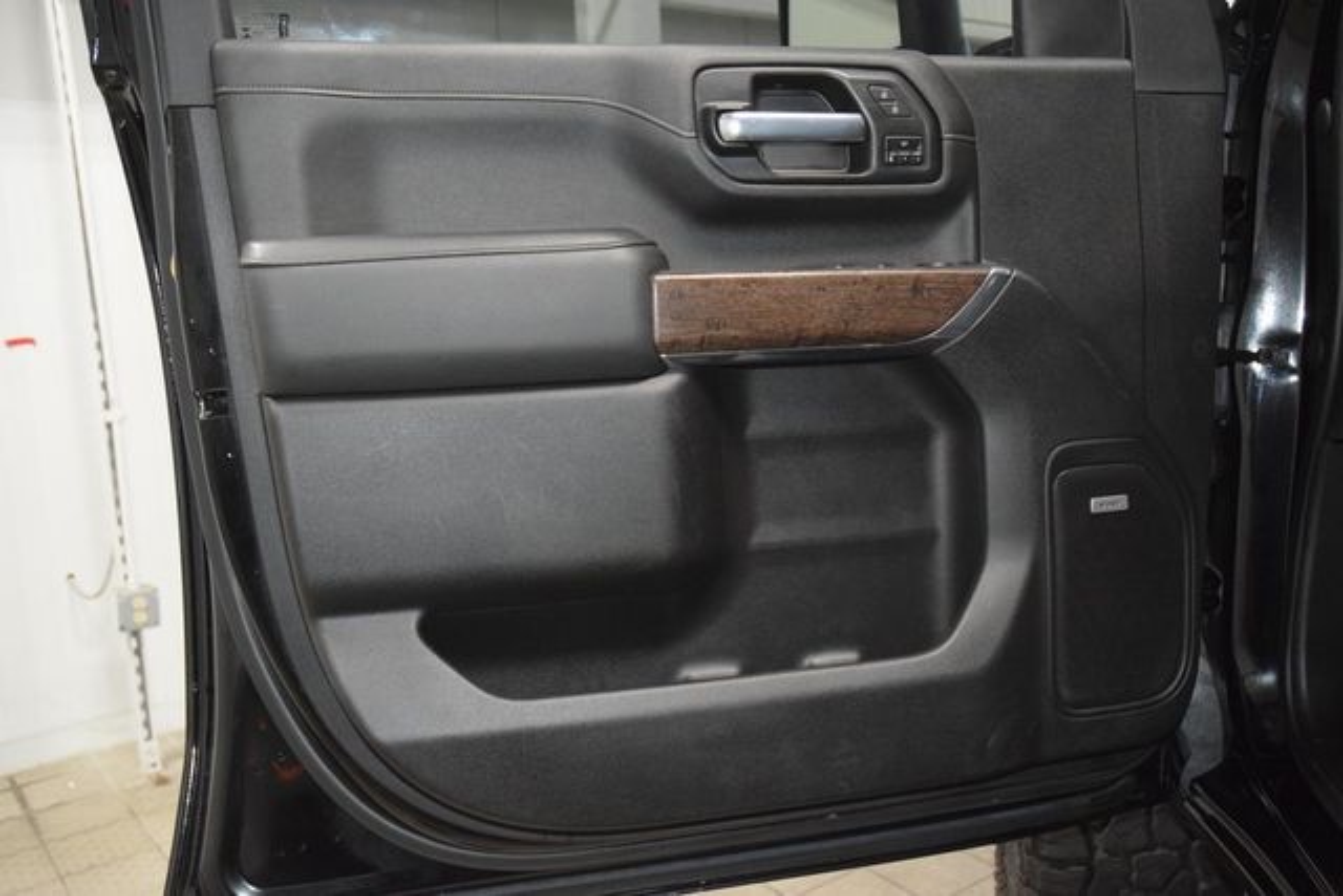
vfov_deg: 40.0
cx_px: 672
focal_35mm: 33
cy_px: 448
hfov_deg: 57.2
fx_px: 1231
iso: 3200
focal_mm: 22
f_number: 3.5
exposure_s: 1/125
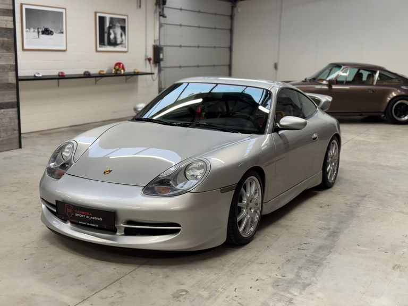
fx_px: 566
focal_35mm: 48
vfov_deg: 30.3
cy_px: 153
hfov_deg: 39.7
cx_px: 204
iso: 125
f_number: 1.78
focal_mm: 6.76
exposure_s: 1/100
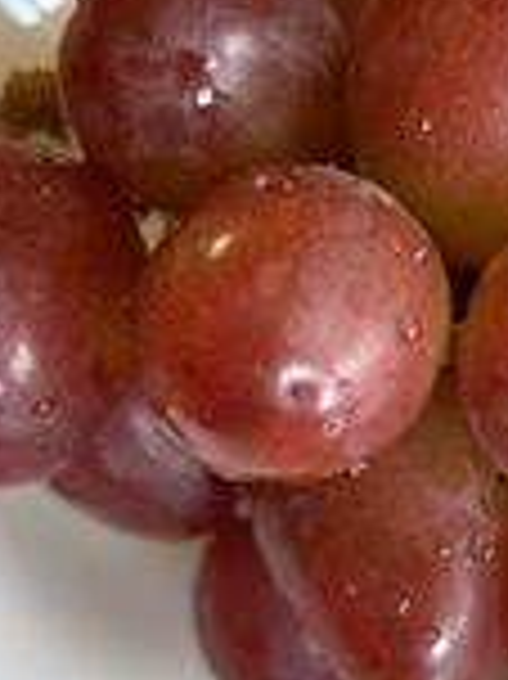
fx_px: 1352
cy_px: 432
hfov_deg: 20.7
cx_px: 495
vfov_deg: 28.1
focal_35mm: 69
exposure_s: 1/121
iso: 80
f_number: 1.5
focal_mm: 5.7
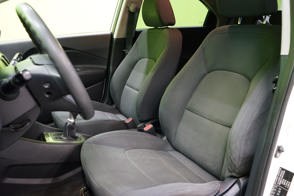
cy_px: 98
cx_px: 147
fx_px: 245
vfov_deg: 43.6
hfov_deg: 61.9
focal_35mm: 30
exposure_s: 1/15
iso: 3200
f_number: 5.6
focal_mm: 30
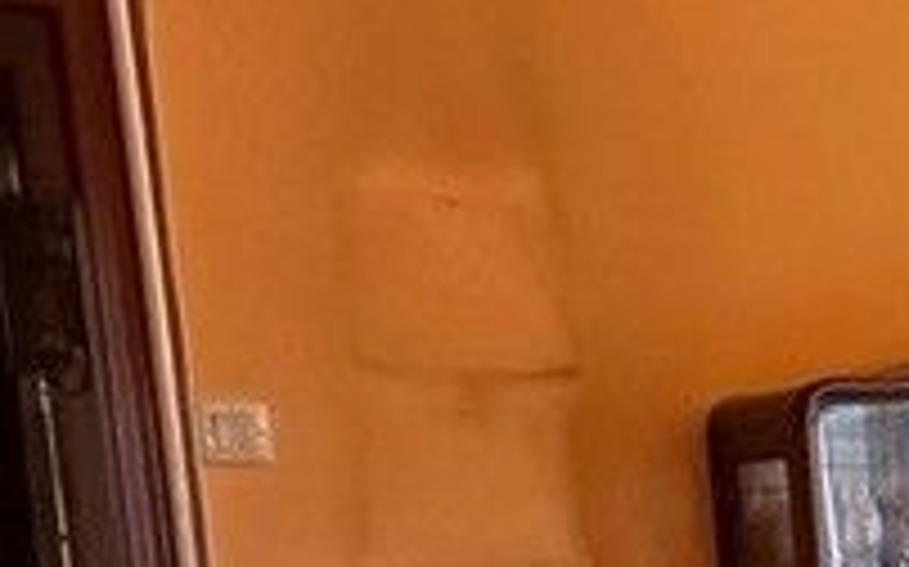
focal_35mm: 94
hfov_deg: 17.3
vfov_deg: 12.9
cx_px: 1719
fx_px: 2327
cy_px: 932
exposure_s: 1/100
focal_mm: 2.22
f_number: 2.2
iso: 250
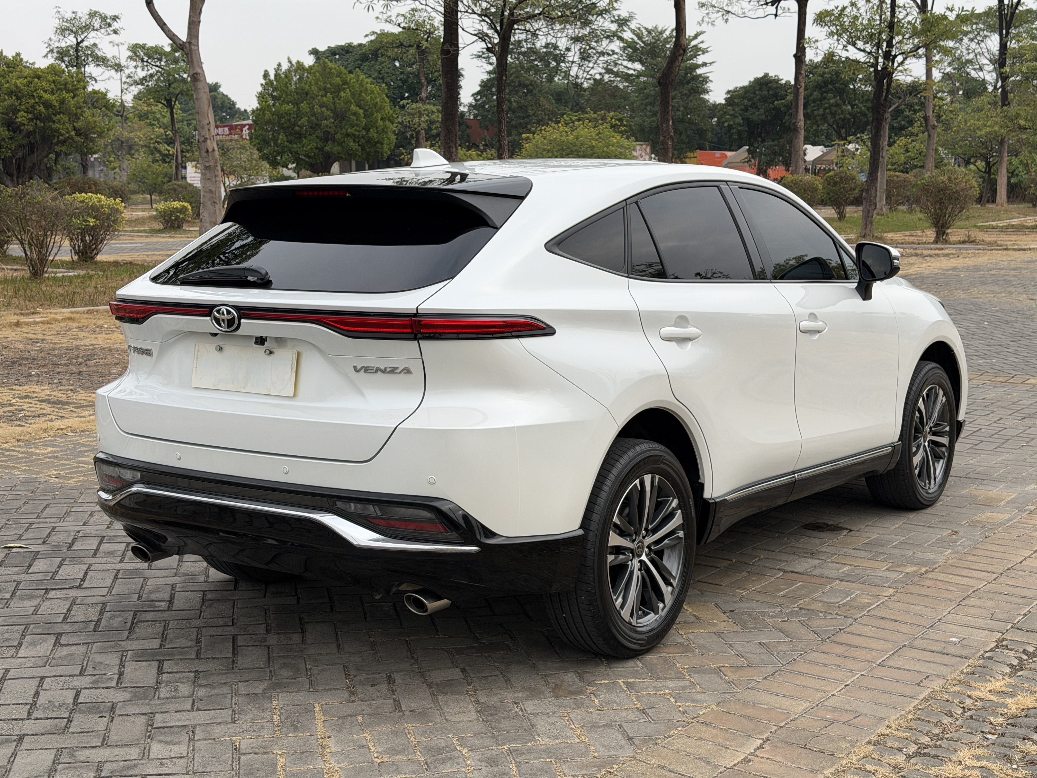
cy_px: 389
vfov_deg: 30.3
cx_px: 518
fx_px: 1438
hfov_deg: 39.7
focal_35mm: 48
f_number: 1.78
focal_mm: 6.76
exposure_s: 1/1608
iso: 64
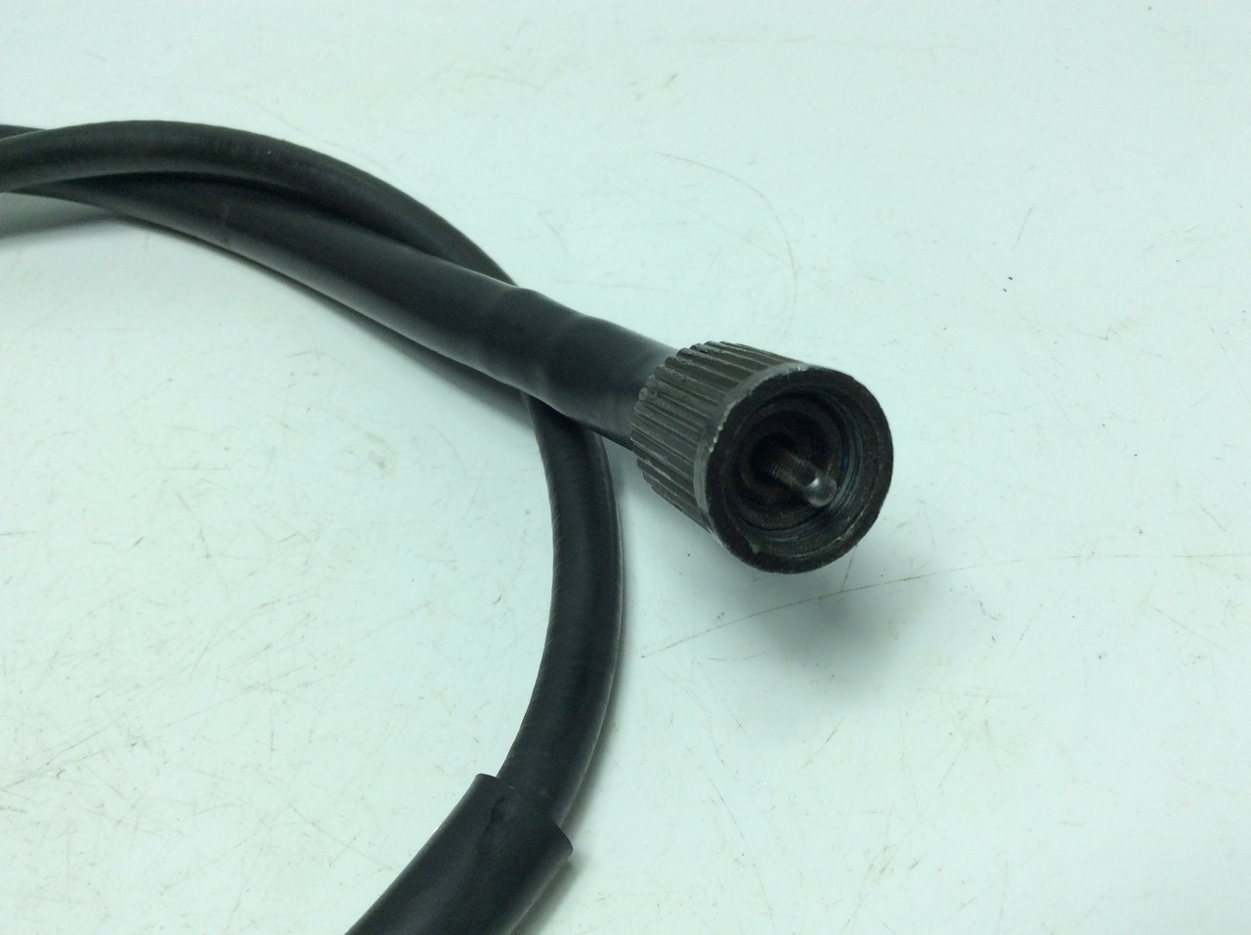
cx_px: 626
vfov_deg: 44.1
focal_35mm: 32
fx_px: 1155
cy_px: 468
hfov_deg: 56.9
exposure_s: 1/550
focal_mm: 3.3
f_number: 2.4
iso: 32
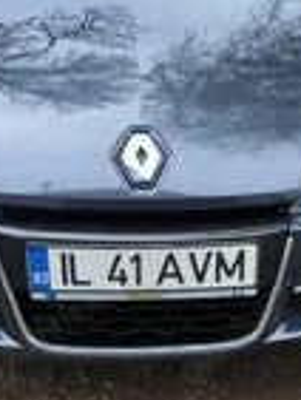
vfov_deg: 27.6
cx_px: 179
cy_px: 355
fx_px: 787
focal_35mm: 68
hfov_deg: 21.6
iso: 50
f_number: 1.7
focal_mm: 5.24
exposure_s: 1/150
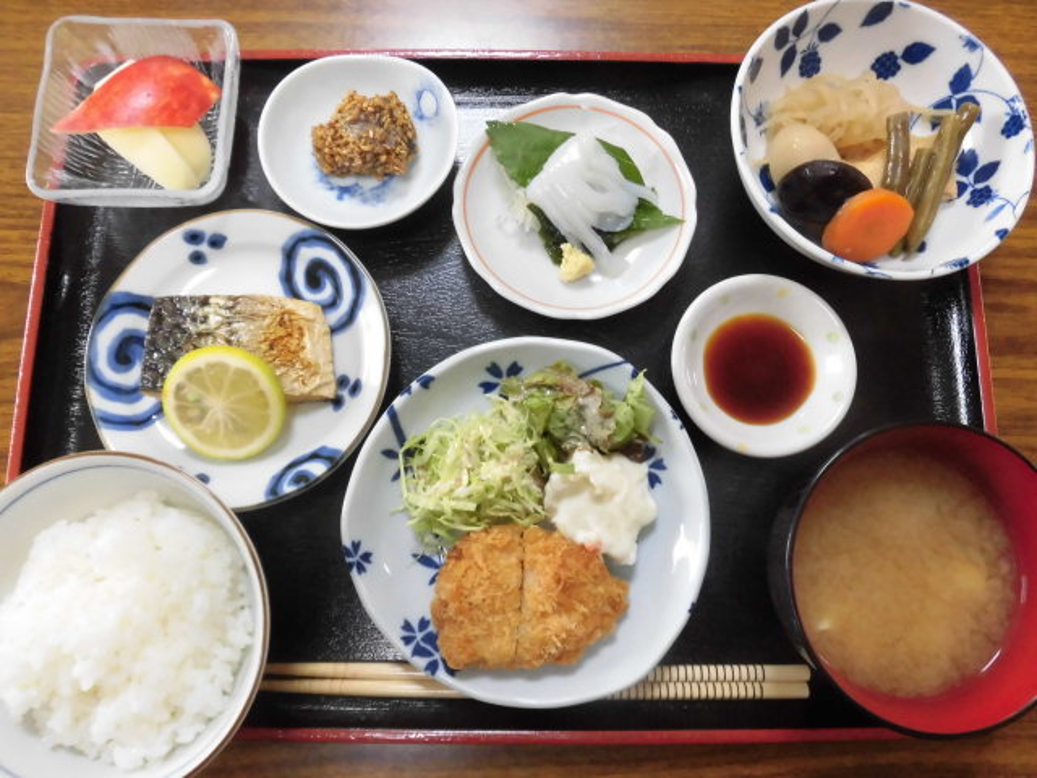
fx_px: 719
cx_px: 518
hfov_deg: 71.6
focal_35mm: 24
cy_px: 389
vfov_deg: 56.8
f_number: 3.1
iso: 320
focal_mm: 4.3
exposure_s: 1/30
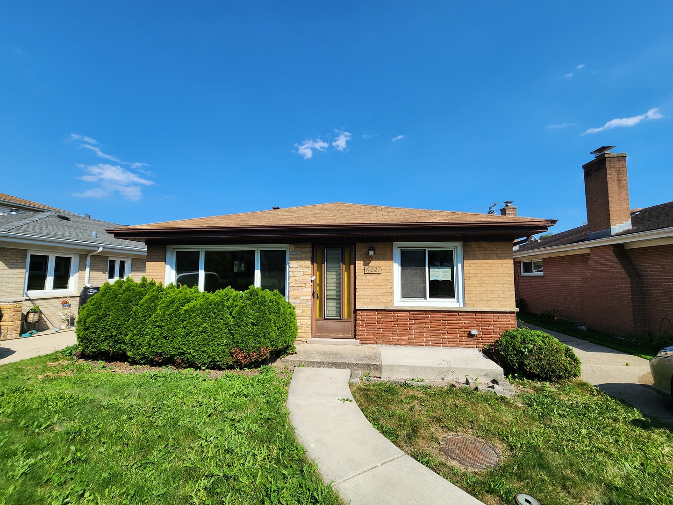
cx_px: 336
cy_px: 252
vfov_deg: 89.9
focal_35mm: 13
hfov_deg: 106.2
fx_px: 253
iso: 50
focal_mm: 2.2
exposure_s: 1/1915
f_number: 2.2
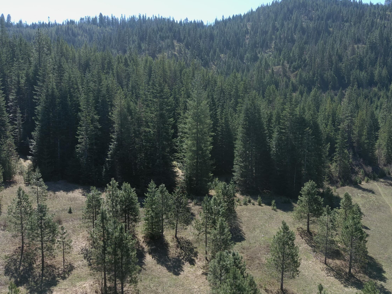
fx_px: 396
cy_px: 150
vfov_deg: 40.7
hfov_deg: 52.3
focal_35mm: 35
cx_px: 235
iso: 100
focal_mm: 4.74
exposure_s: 1/640
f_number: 1.8
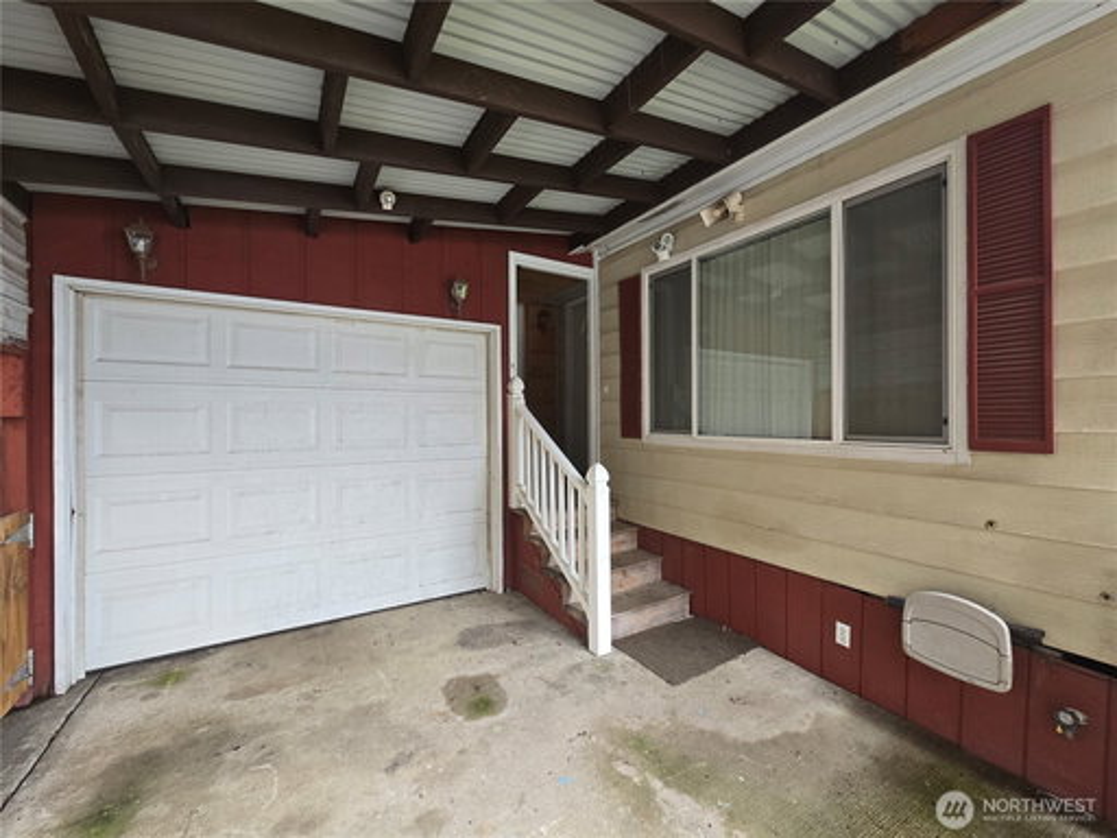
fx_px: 419
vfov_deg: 89.9
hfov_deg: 106.2
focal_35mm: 13
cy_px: 419
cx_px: 558
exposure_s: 1/60
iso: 200
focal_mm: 2.2
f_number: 2.2
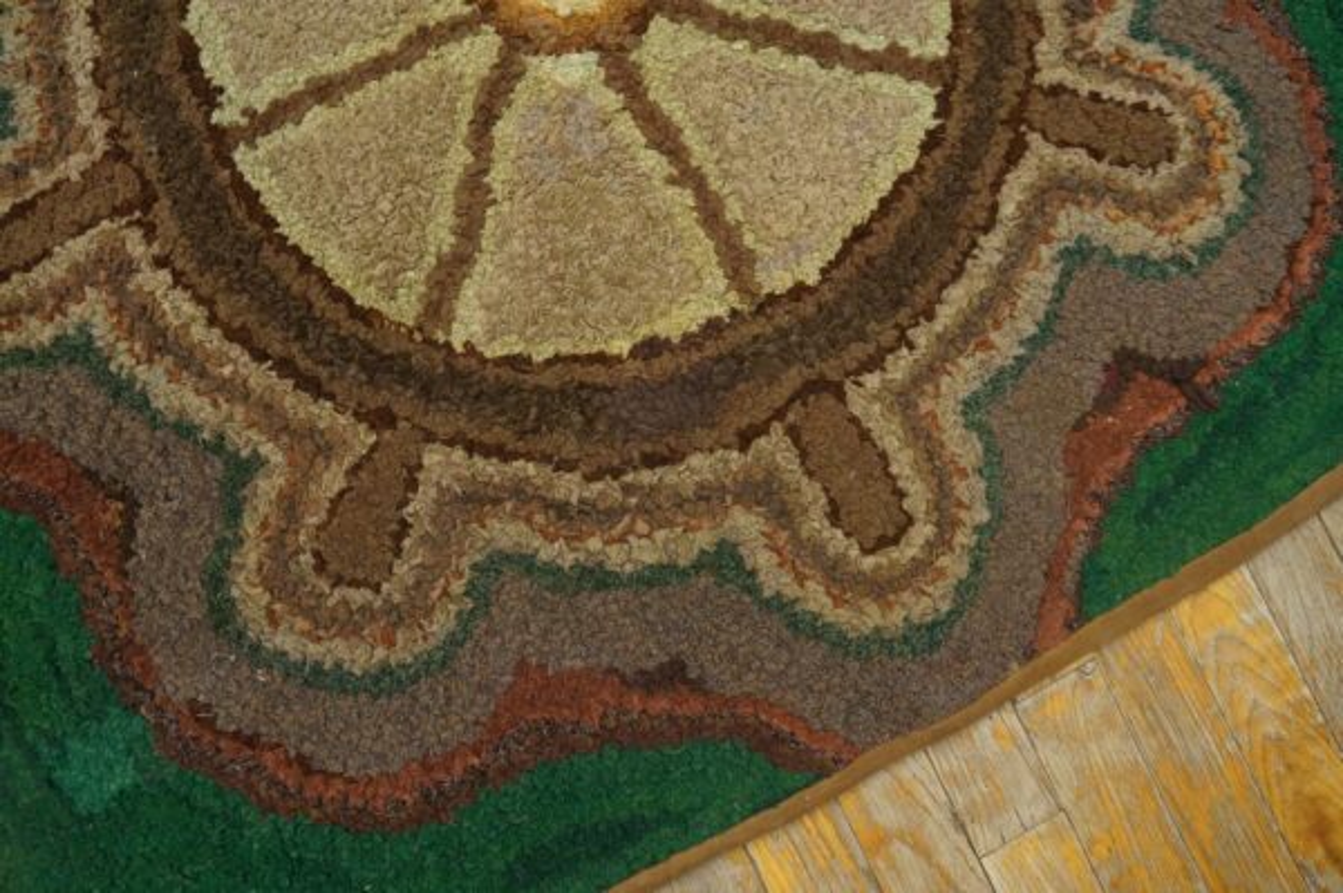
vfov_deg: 47.9
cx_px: 672
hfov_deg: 67.4
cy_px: 446
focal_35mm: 27
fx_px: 1006
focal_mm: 18
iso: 1600
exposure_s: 1/60
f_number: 4
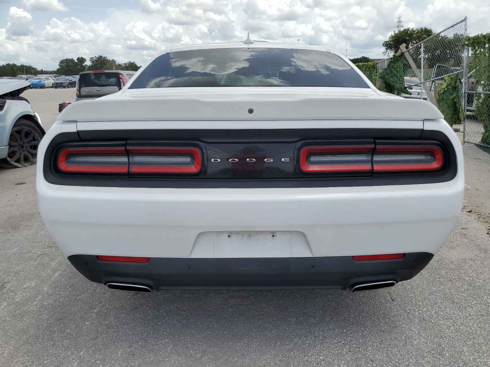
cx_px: 245
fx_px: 368
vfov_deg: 53.1
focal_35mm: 26
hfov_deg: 67.3
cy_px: 184
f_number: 1.5
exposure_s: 1/3333
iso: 50
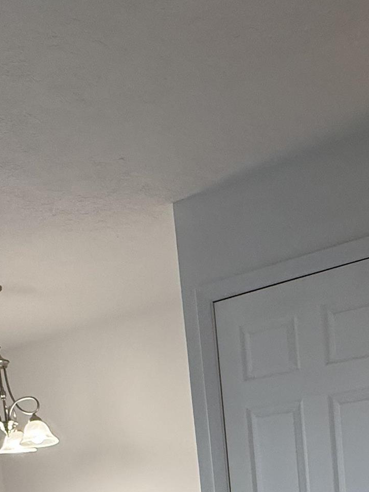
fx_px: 640
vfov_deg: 34.9
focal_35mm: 45
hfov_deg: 31.8
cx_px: 261
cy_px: 565
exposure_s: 1/120
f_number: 2.2
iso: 250
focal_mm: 2.22
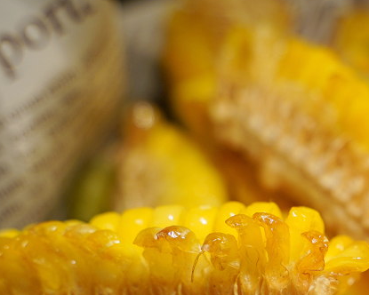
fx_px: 1747
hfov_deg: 11.9
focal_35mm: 160
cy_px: 335
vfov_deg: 9.5
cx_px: 373
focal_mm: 59
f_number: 4.5
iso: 100
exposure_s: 1/80
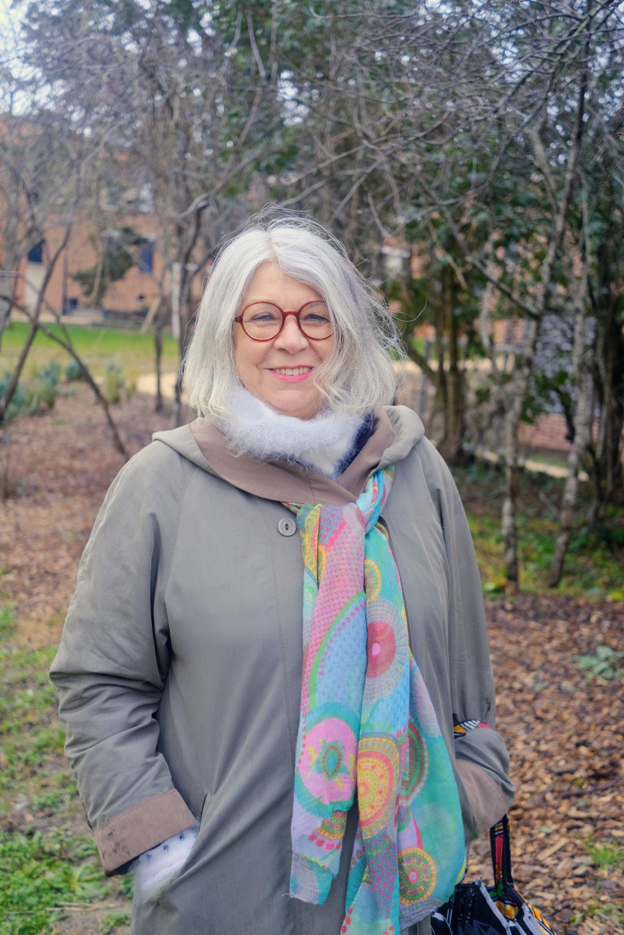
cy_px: 468
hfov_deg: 32.6
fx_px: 1066
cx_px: 312
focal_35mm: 41
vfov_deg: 47.4
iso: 320
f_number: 2.8
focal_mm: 27
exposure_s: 1/140
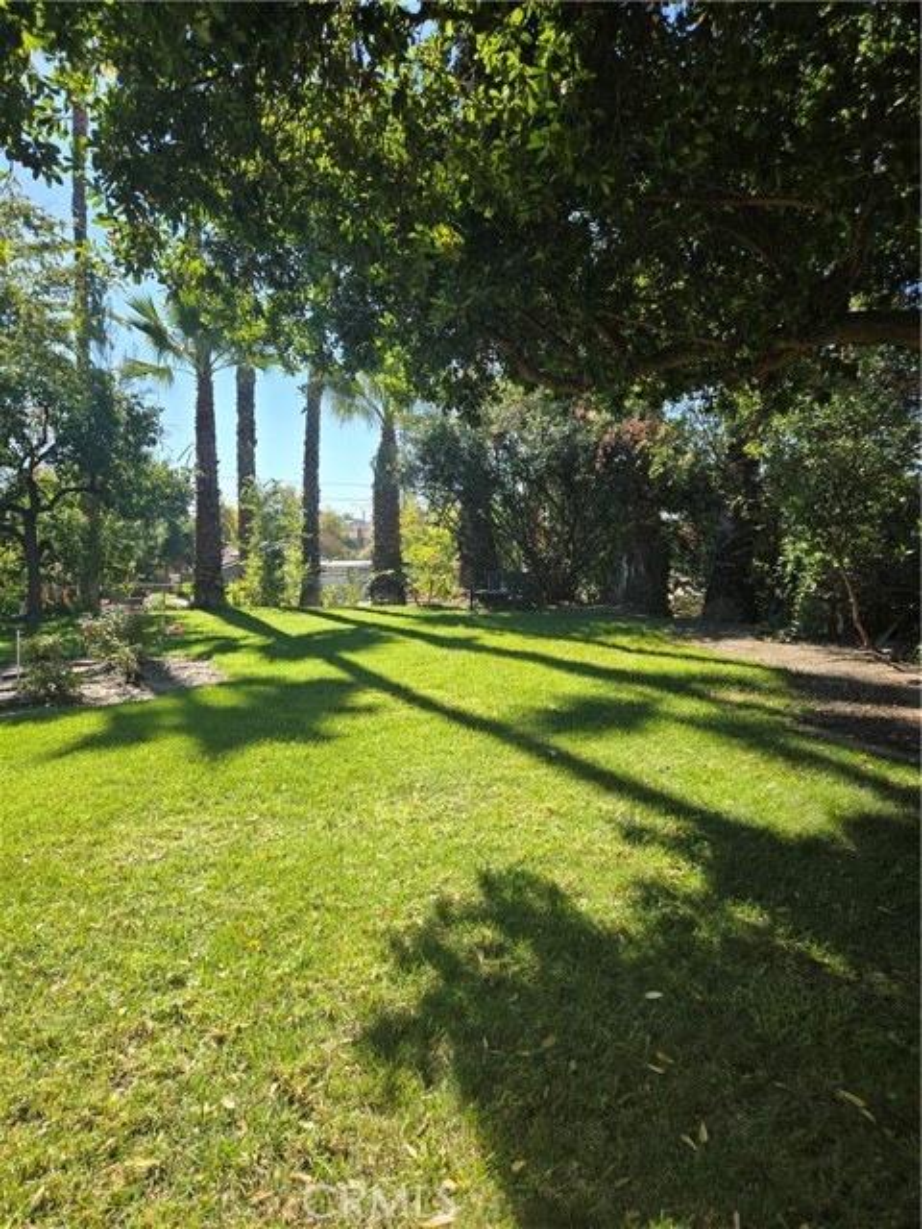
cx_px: 461
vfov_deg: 73.9
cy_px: 614
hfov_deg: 58.9
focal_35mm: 23
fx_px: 817
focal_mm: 5.4
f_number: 1.8
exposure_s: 1/2921
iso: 80
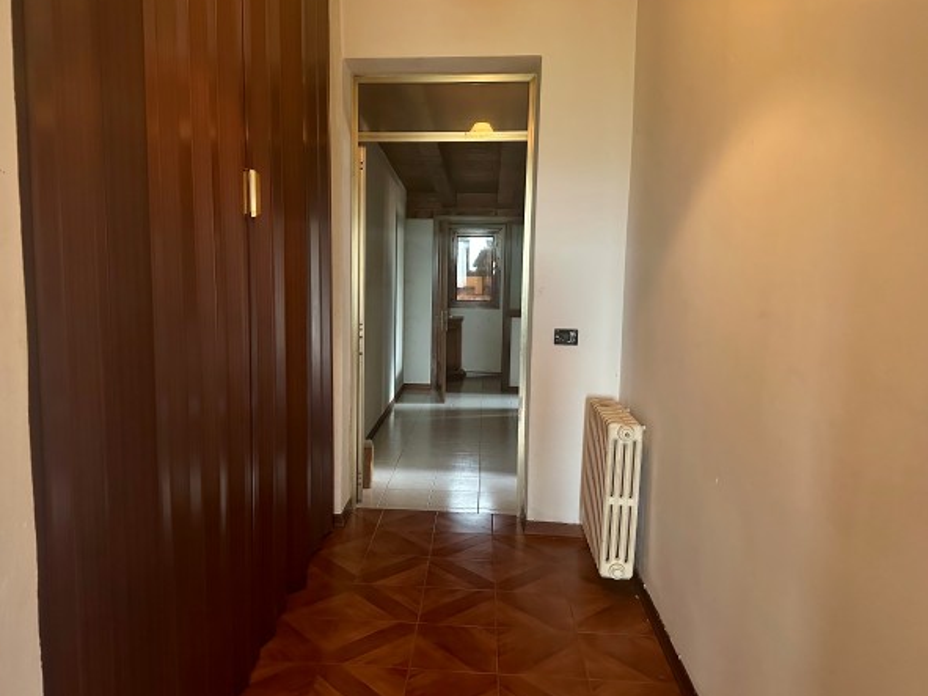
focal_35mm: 26
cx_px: 427
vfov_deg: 53.0
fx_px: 697
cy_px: 328
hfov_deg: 67.2
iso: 640
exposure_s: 1/33
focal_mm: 6.86
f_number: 1.78
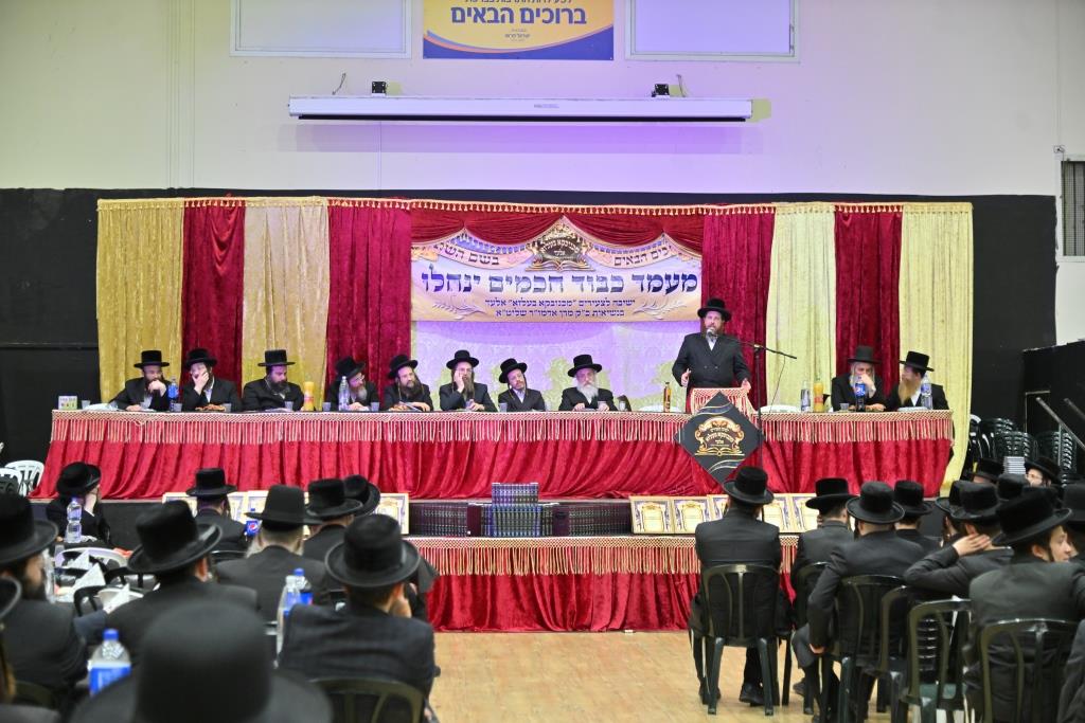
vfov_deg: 21.9
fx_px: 1869
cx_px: 542
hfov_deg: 32.4
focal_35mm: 62
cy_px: 362
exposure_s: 1/200
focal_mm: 62
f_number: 4
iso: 1000
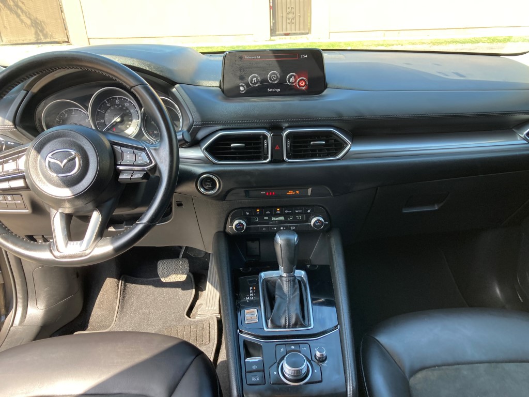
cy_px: 198
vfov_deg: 49.7
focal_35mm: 28
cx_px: 264
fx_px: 428
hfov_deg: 63.4
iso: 40
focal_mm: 3.99
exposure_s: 1/121
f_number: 1.8
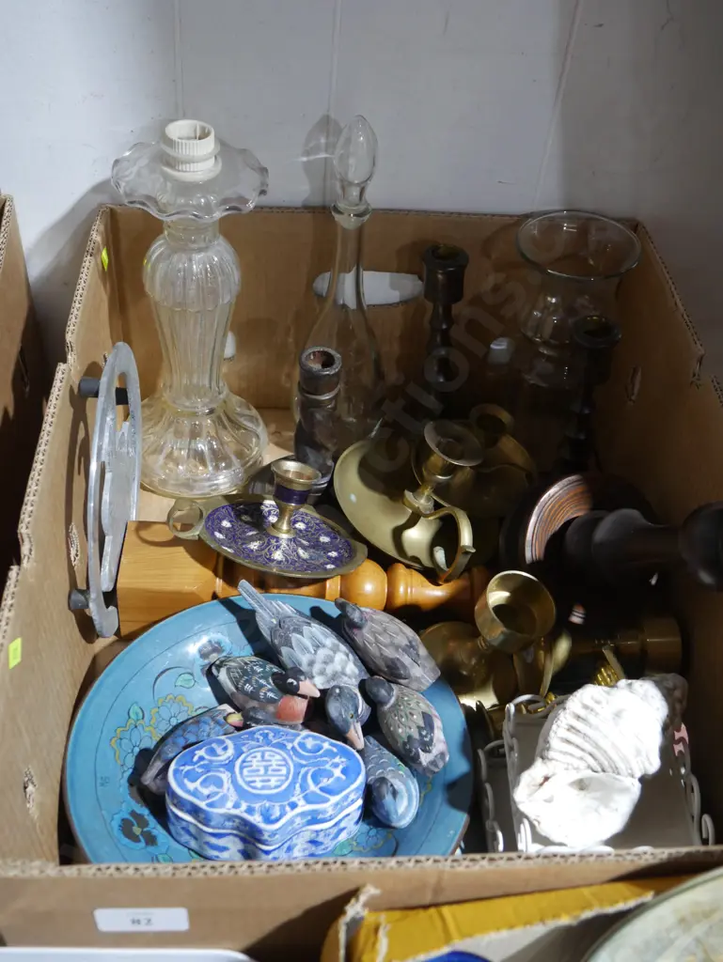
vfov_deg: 46.8
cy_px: 481
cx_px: 362
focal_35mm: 40
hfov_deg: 36.0
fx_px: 1113
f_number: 4.4
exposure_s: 1/60
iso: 1250
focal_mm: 20
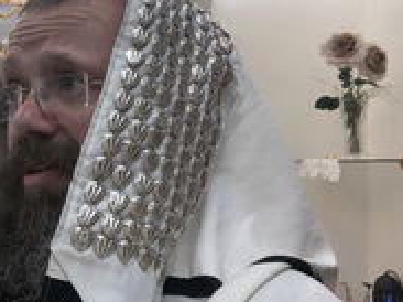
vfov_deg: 21.0
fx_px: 814
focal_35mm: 70
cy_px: 154
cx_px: -29
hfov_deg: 25.9
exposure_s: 1/123
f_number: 2.2
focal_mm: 2.87
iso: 20
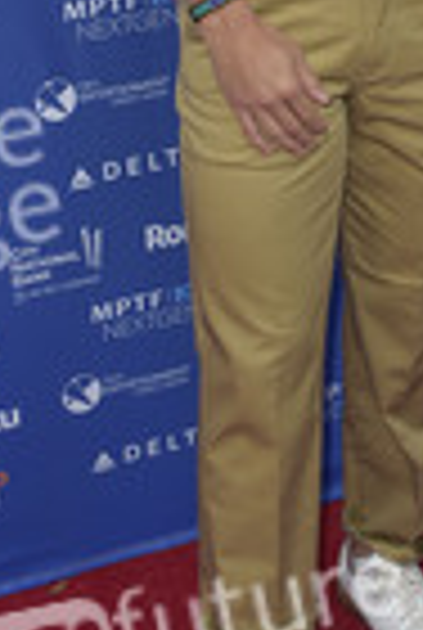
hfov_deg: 14.1
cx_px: 322
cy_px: -9
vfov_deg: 20.3
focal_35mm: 97
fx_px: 1701
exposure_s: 1/250
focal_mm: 34
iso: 320
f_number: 7.1
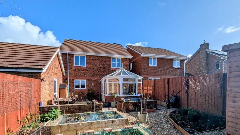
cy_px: 88
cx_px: 116
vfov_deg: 69.0
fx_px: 95
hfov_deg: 102.9
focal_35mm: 15
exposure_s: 1/1842
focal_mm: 1.95
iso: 46
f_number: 2.2
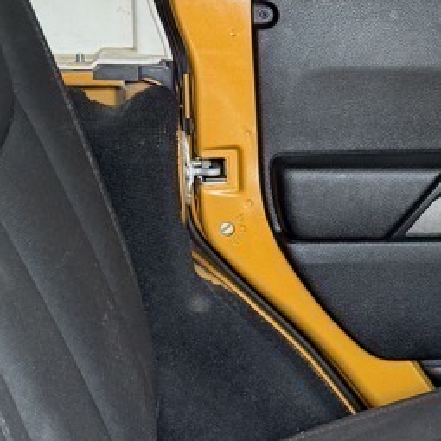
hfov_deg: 16.4
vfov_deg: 17.4
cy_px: 178
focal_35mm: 100
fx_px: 1441
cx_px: 579
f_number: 1.78
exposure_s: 1/118
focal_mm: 6.76
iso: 200
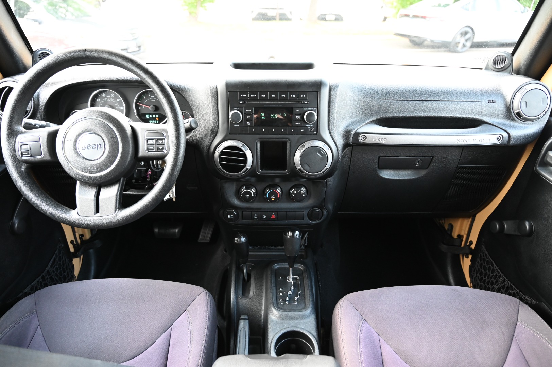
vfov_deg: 53.1
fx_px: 368
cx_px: 276
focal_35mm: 24
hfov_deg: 73.8
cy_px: 184
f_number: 4
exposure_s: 1/125
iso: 3200
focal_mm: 24
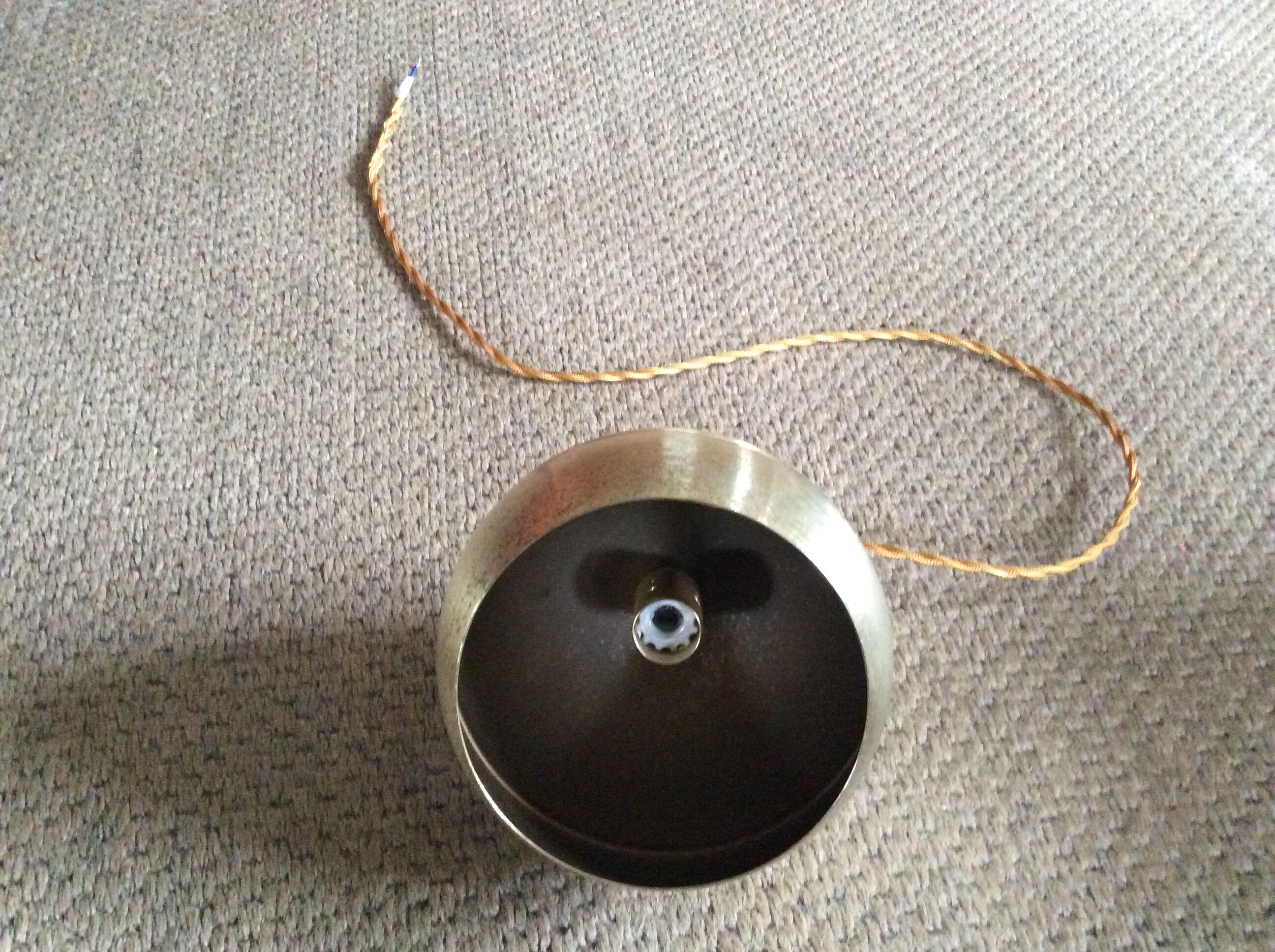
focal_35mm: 32
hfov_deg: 56.9
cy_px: 476
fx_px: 1177
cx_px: 638
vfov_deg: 44.1
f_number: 2.4
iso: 400
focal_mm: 3.3
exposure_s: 1/17
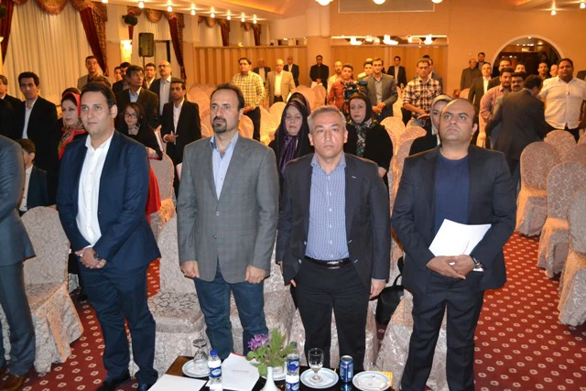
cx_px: 293
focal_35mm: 36
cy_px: 196
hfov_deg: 53.1
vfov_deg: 36.9
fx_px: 586
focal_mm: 24
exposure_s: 1/60
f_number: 4
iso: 3200
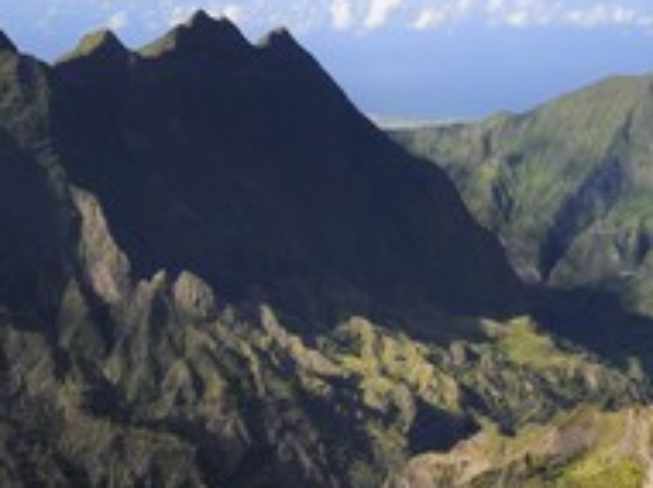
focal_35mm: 81
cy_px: 351
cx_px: 266
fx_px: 1526
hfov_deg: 24.1
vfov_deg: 18.1
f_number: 9
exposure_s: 1/1000
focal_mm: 38
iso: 800
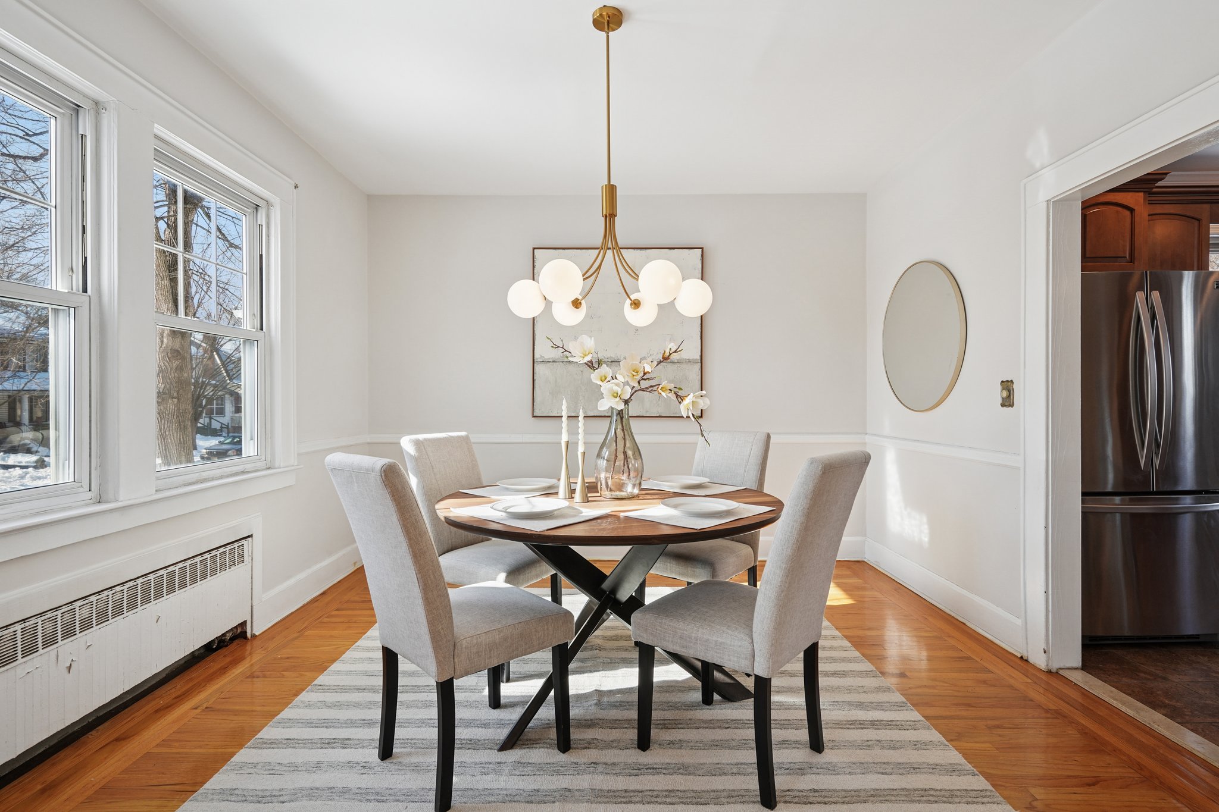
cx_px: 610
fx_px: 576
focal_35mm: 17
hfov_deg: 93.3
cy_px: 406
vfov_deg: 70.4
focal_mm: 17
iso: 400
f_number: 8
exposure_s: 1/60
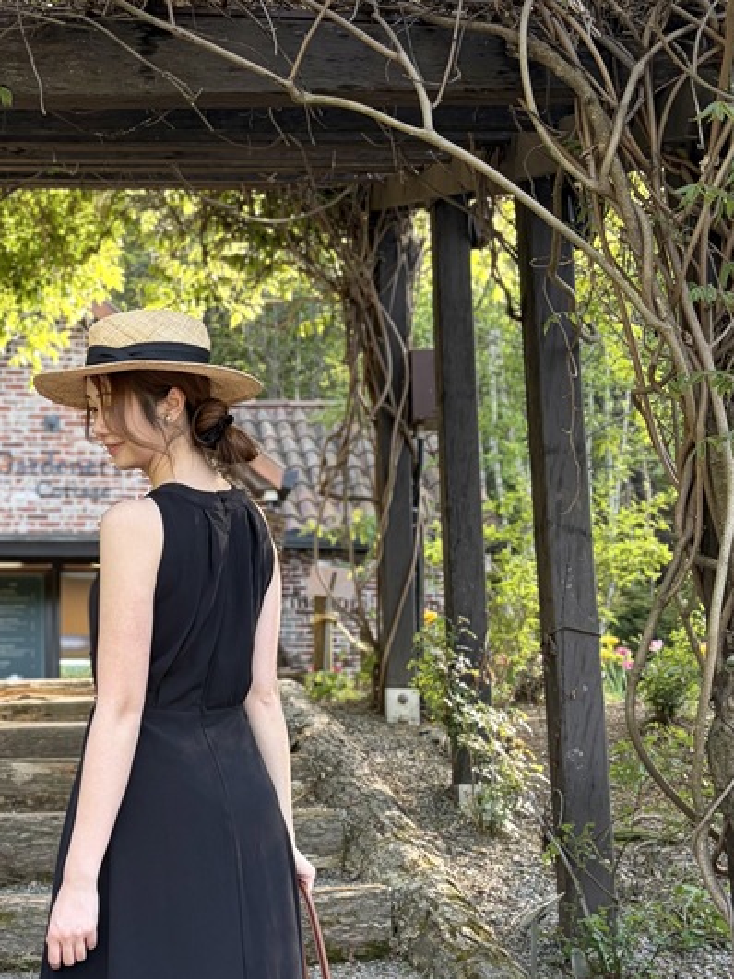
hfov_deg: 28.9
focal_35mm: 49
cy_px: 655
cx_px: 131
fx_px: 1386
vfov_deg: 38.5
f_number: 1.6
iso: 50
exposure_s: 1/178
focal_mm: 5.96
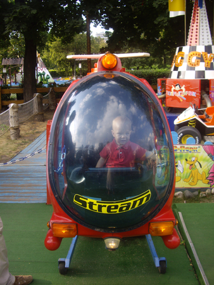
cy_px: 142
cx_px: 107
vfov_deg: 49.0
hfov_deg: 37.8
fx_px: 313
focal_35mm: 38
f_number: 2.8
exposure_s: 1/100
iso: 64
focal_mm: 7.9
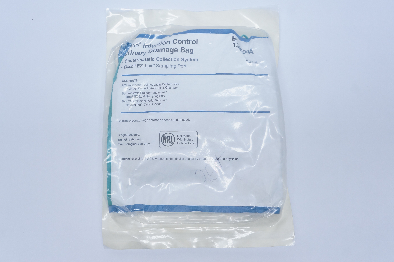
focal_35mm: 38
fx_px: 410
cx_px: 197
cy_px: 131
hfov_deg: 51.3
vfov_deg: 35.4
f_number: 6.3
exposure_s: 1/80
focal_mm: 25
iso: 800
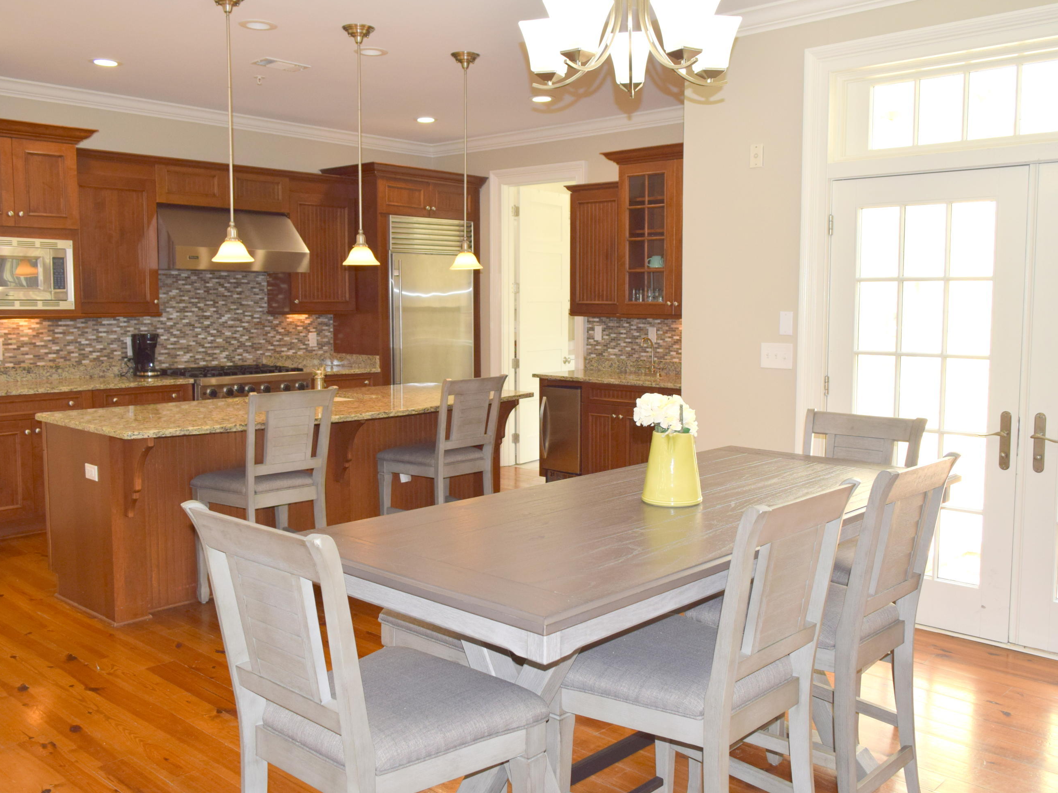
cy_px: 389
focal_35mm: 30
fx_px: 917
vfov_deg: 46.8
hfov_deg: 59.9
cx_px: 554
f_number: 5.6
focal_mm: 18
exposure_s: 1/125
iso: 400
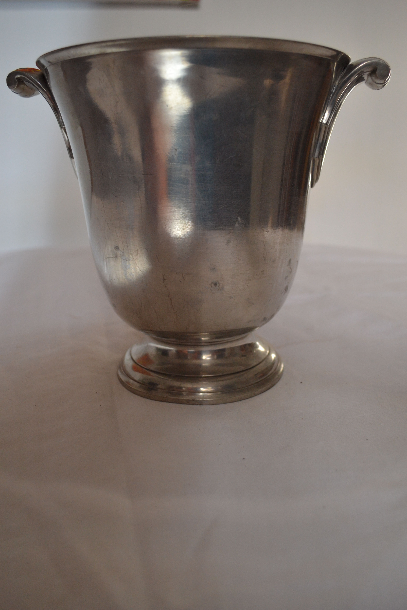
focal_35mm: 30
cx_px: 204
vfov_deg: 61.9
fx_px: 509
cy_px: 305
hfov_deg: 43.6
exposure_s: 1/60
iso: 720
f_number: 3.8
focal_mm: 20
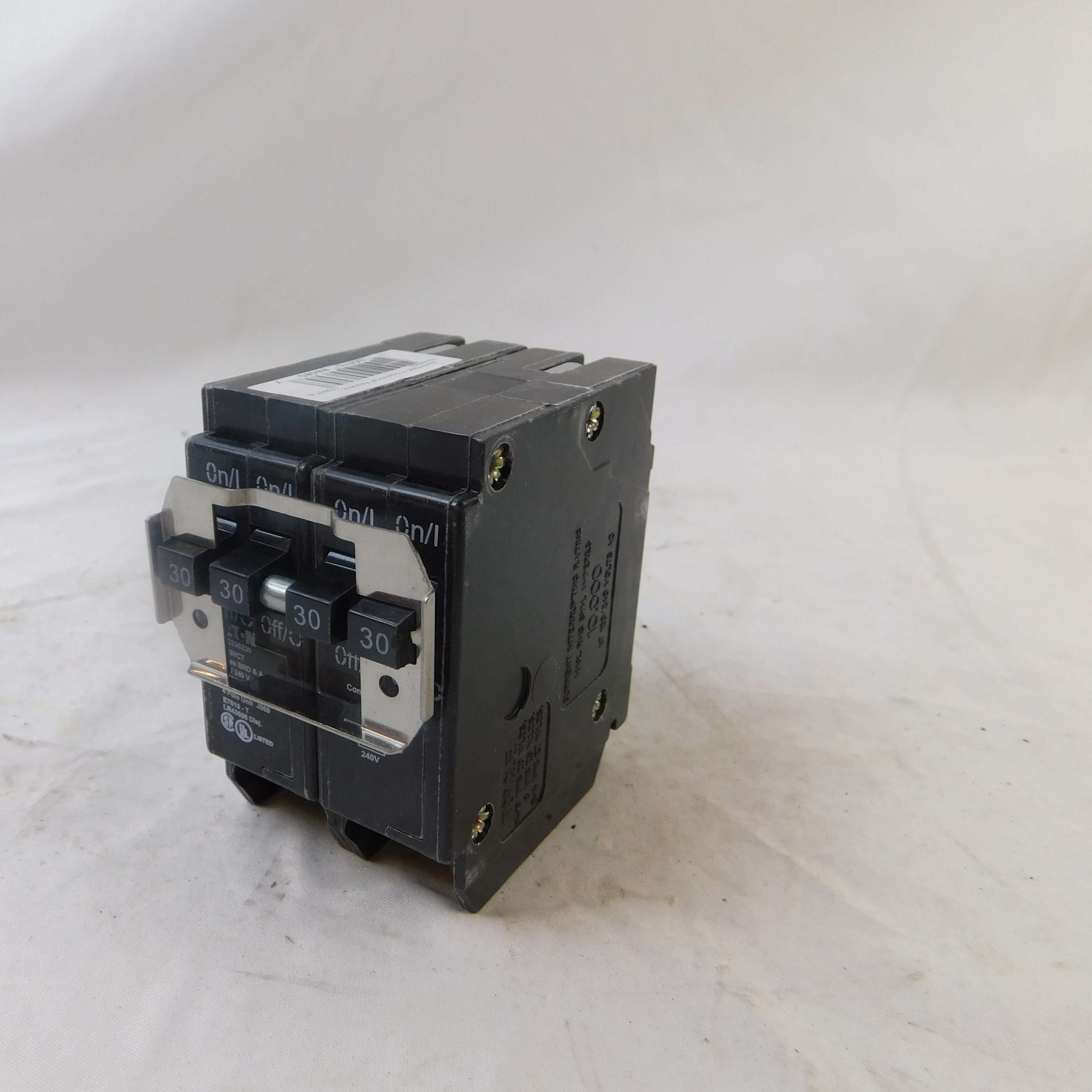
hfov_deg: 56.5
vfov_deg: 57.3
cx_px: 394
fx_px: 999
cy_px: 528
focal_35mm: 28
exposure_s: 1/40
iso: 125
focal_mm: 4
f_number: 3
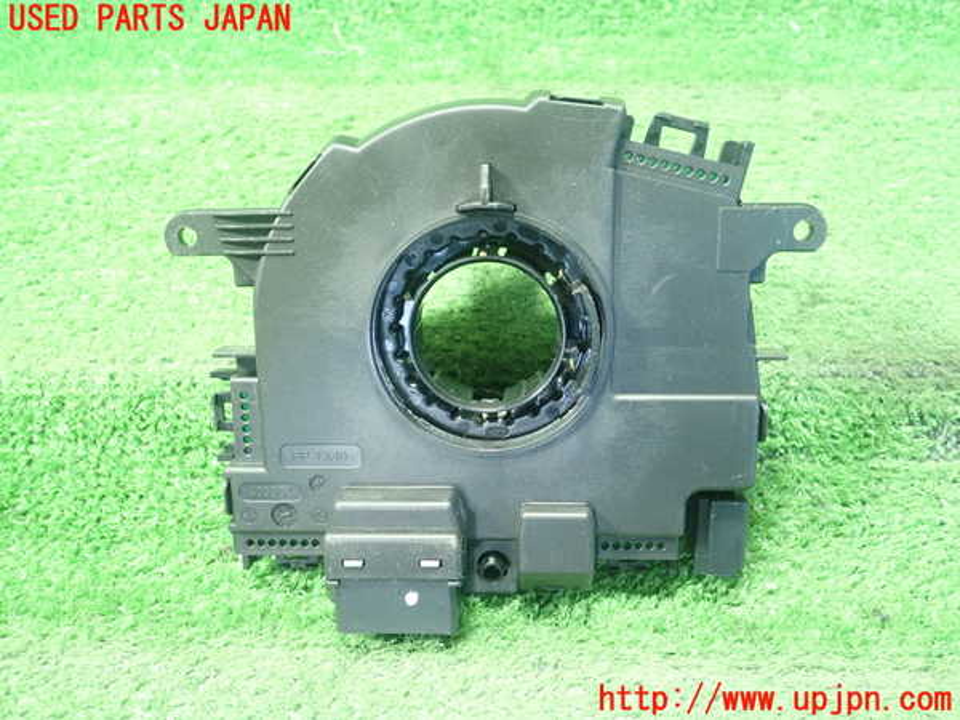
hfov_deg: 60.0
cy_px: 360
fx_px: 832
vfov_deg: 46.8
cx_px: 480
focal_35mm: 30
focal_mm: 5.5
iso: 800
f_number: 2.3
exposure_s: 1/50
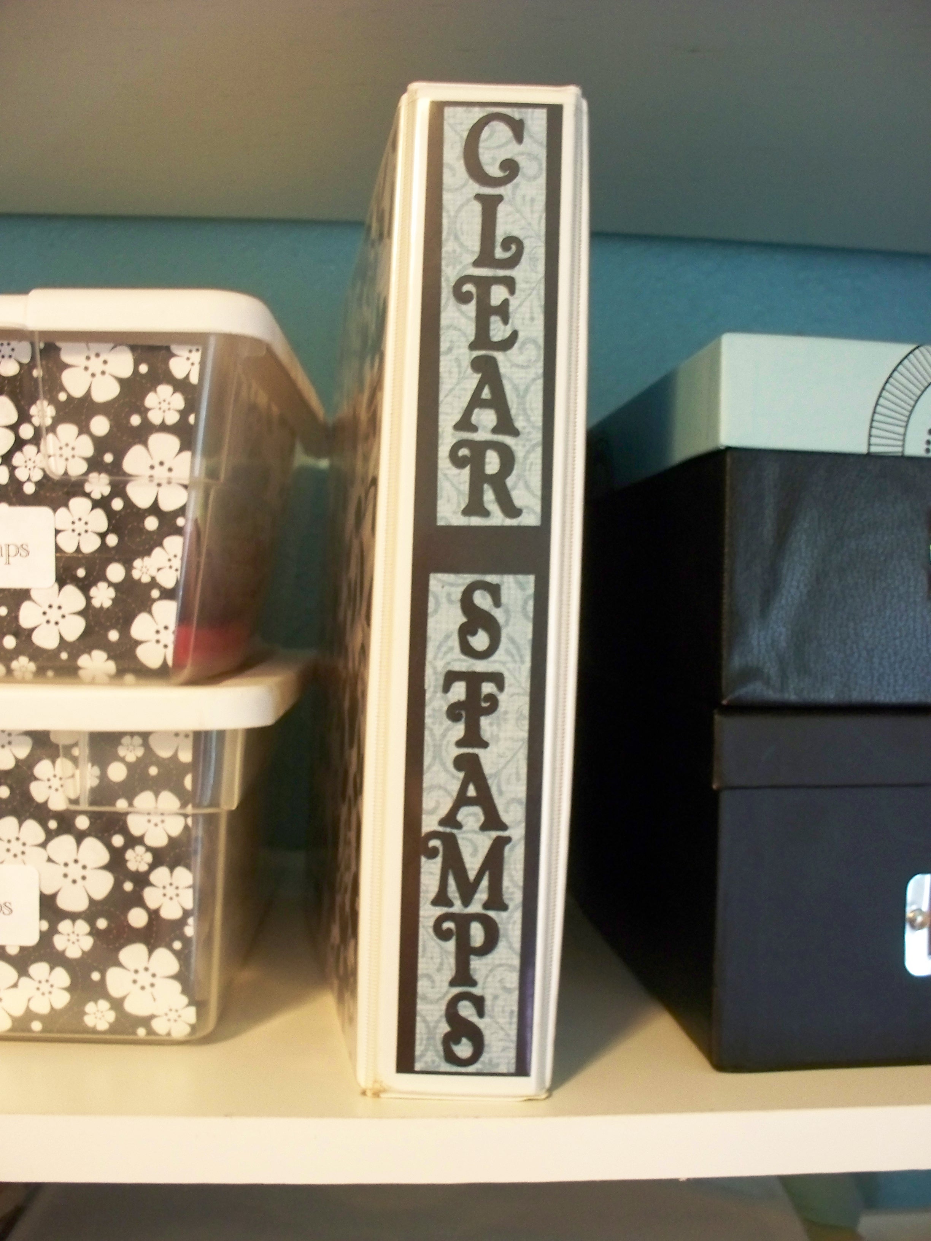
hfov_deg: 39.7
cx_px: 466
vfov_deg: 51.4
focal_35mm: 36
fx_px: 1291
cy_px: 620
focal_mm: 7.54
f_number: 2.8
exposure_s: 1/13
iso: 400
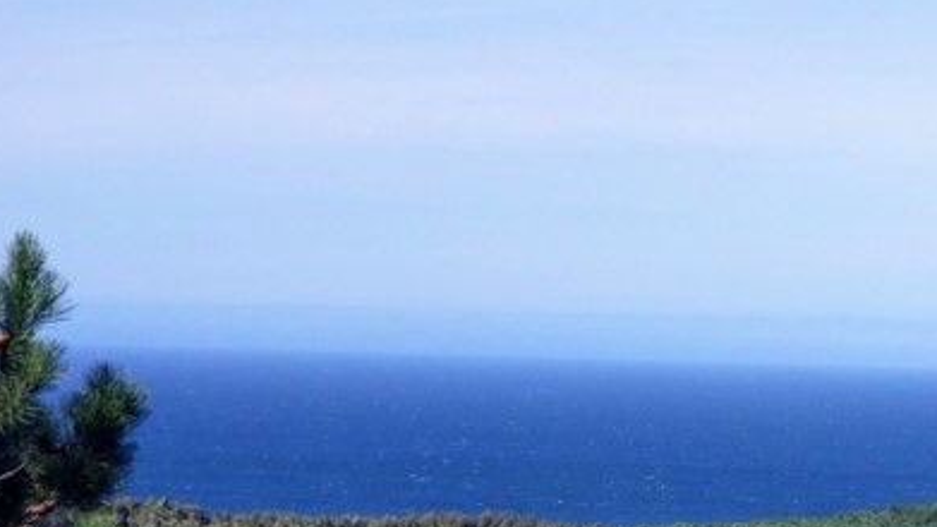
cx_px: 1249
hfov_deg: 12.5
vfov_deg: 7.2
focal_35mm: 167
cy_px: 522
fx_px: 4149
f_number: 2.4
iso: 25
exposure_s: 1/1033
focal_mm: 6
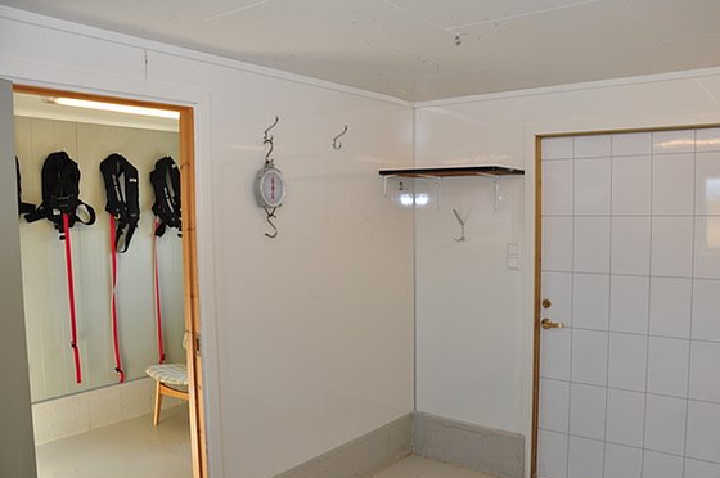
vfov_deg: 44.8
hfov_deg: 63.7
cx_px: 383
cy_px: 256
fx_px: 579
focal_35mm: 29
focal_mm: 18
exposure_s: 1/80
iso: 200
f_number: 4.5
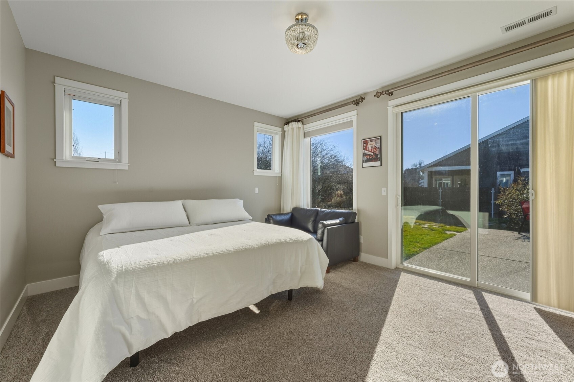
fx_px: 223
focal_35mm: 14
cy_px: 191
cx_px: 287
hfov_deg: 104.3
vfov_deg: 81.2
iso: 400
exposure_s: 1/5000
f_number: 9
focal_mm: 14
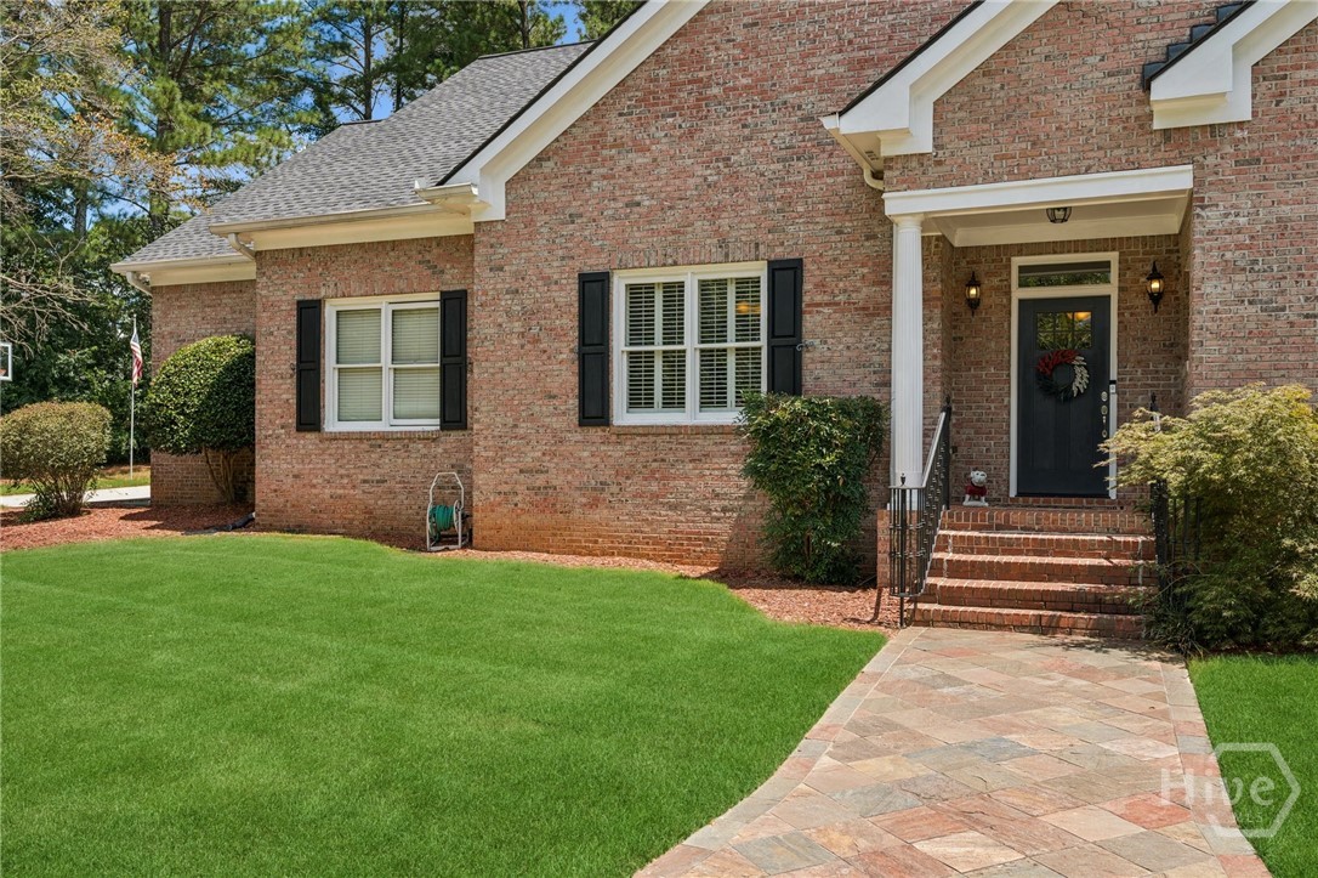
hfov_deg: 60.3
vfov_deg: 42.3
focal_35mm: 31
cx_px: 659
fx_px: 1134
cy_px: 439
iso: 100
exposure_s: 1/80
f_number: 8
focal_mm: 31
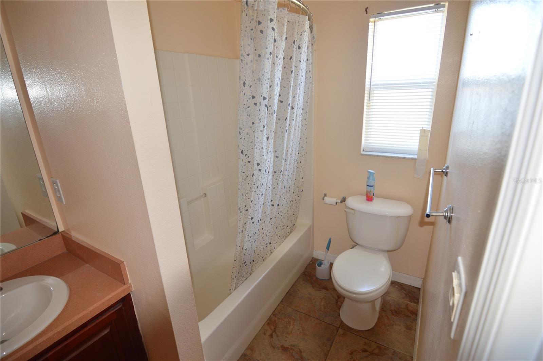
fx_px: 249
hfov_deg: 95.0
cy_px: 180
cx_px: 272
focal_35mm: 16
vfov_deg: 71.9
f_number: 3.5
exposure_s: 1/60
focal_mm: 11
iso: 400
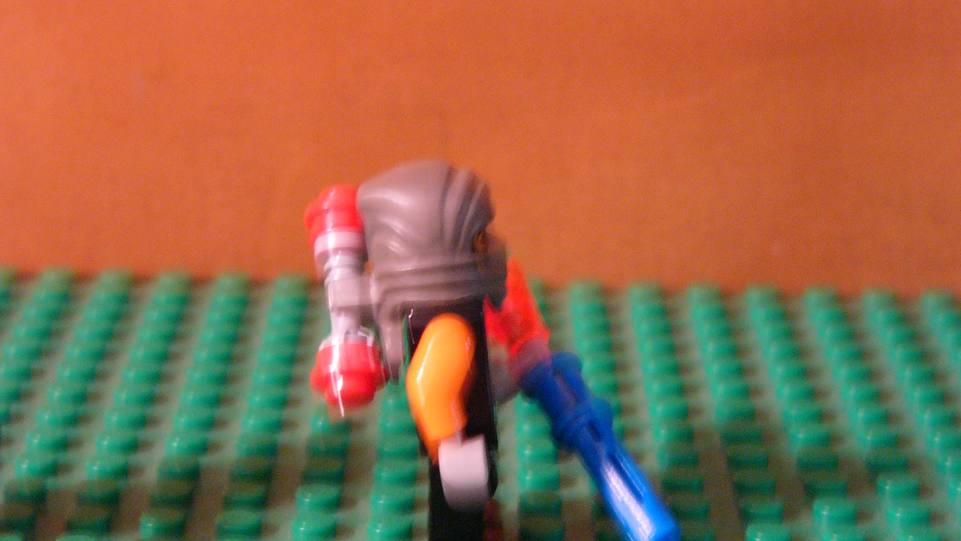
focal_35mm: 106
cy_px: 307
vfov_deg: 11.4
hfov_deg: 20.2
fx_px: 2701
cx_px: 474
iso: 200
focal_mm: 13.8
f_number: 2.8
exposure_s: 1/4
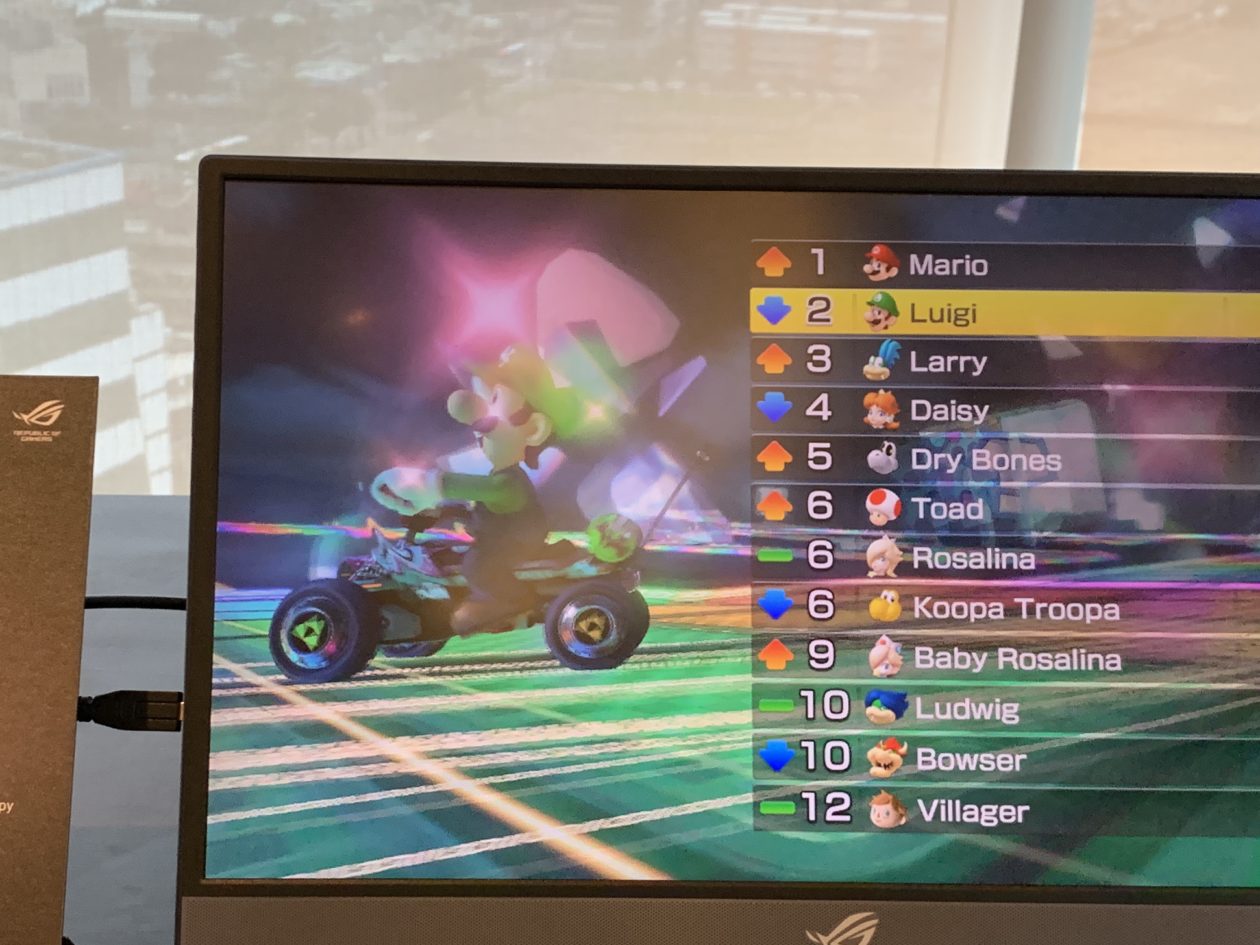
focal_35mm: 54
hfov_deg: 35.5
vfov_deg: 27.0
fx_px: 1966
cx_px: 573
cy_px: 578
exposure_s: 1/44
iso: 160
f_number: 1.8
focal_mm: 4.25
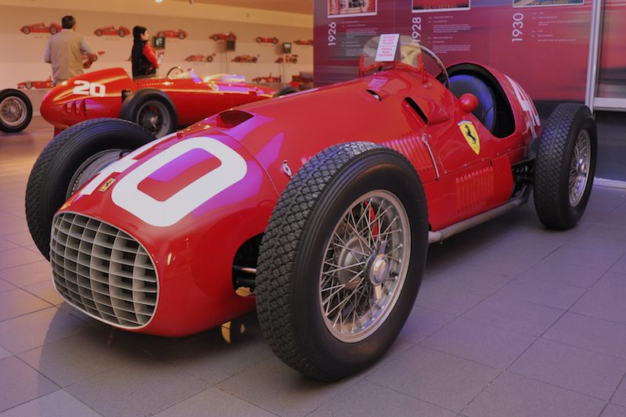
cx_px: 313
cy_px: 208
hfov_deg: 67.4
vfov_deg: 47.9
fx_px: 469
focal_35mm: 27
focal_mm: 18
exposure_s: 1/60
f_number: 4
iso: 800
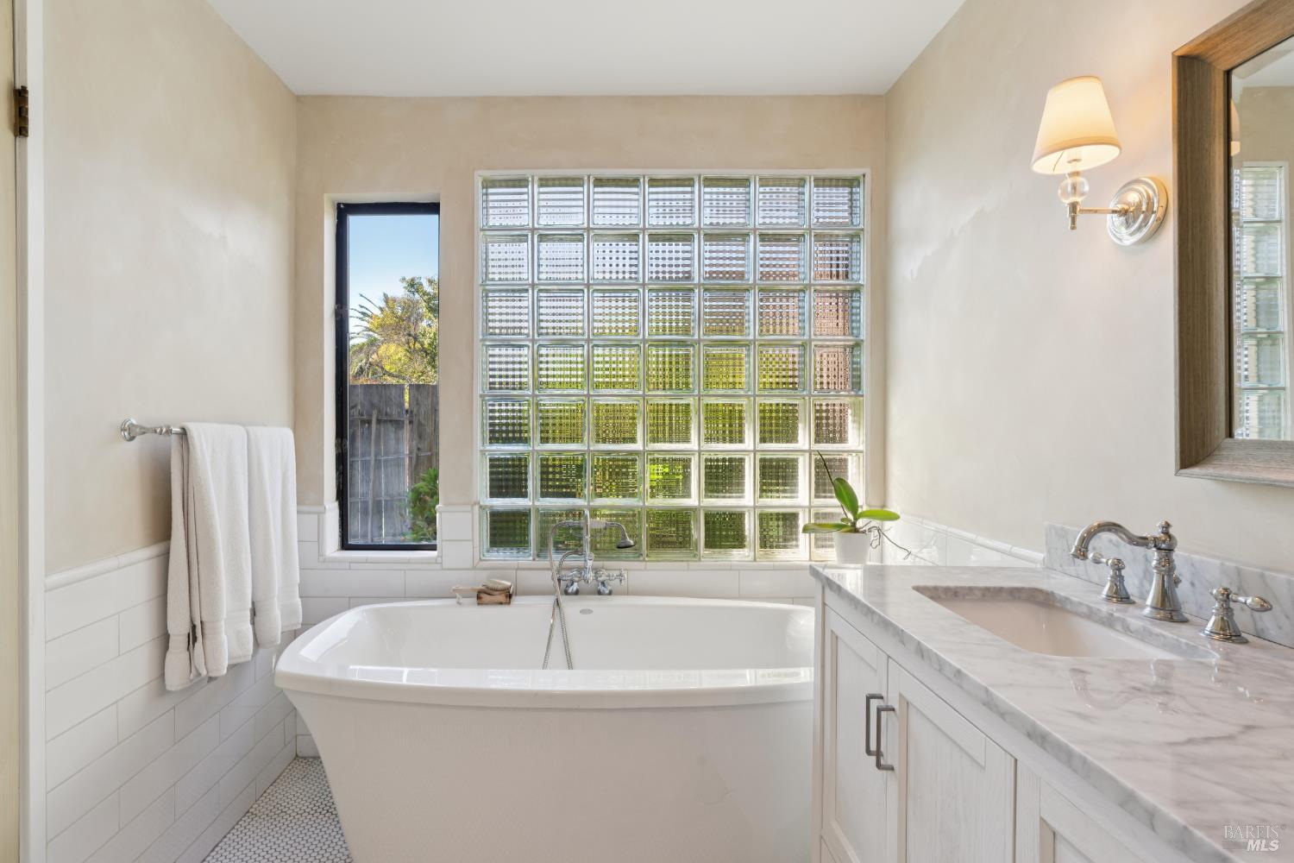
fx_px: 647
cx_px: 647
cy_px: 432
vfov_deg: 67.4
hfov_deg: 90.0
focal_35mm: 18
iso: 320
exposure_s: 1/30
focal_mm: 18
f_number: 11
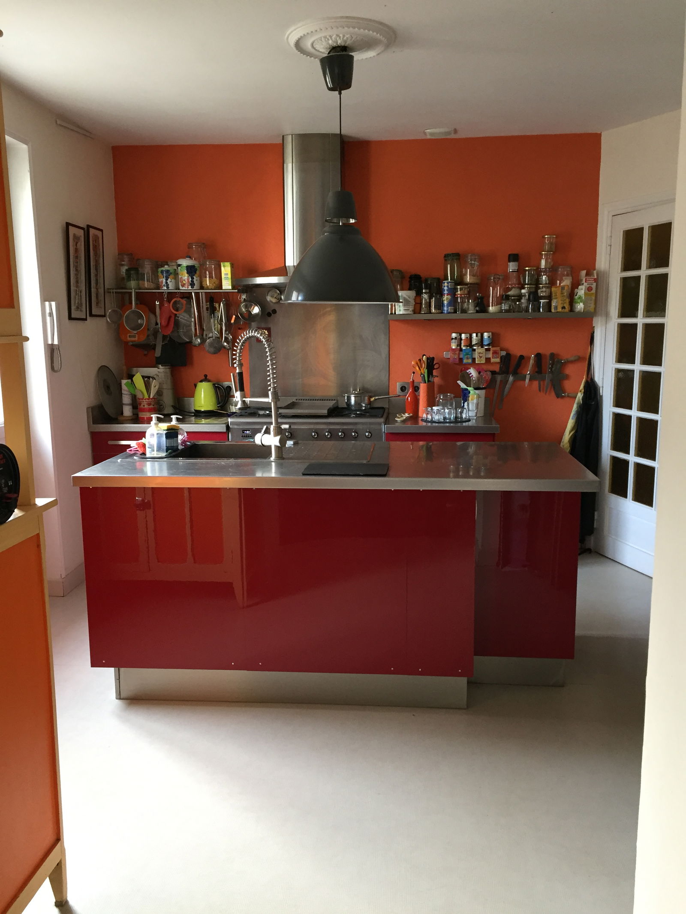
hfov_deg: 48.2
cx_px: 343
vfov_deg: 61.7
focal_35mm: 29
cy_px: 457
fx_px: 766
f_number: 2.2
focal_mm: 4.15
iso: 160
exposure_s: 1/33
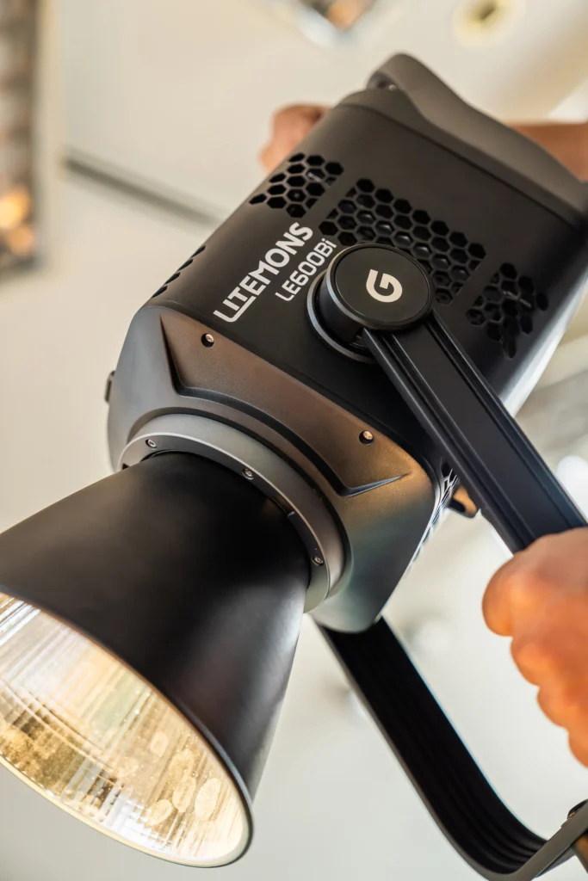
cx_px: 294
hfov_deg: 23.4
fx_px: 1420
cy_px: 440
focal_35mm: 58
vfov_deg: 34.5
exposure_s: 1/125
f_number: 2.8
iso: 800
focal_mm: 58
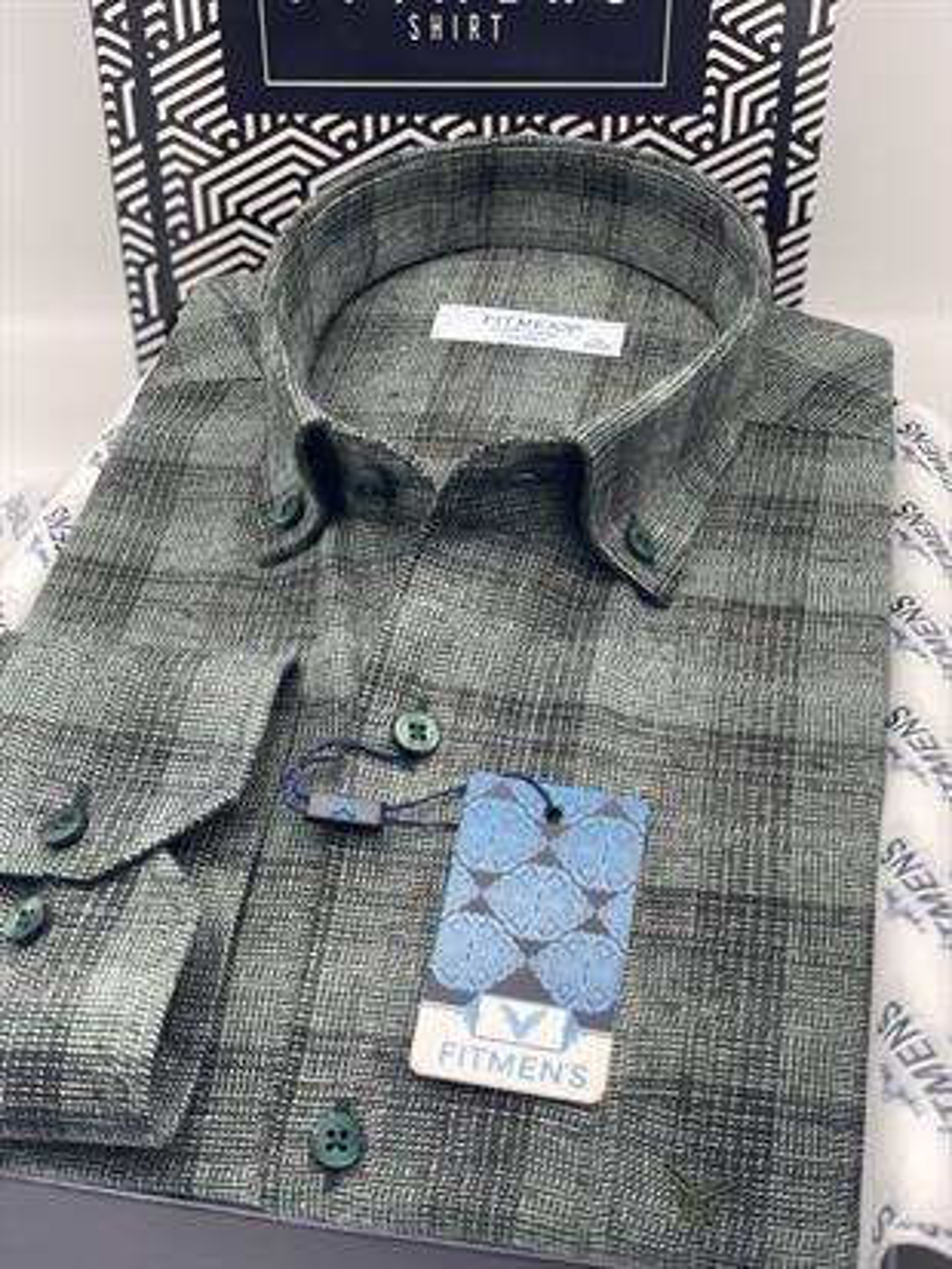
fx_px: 1906
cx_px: 476
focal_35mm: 52
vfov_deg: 36.8
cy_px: 634
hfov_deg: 28.0
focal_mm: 6
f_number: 2
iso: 64
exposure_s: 1/100
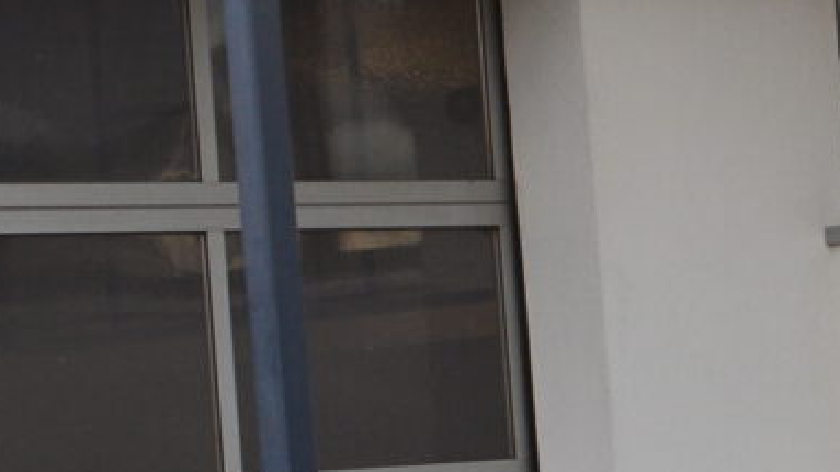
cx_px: 1812
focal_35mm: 242
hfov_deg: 8.4
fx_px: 5376
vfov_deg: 5.0
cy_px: 482
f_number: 10
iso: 220
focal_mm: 23
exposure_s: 1/60
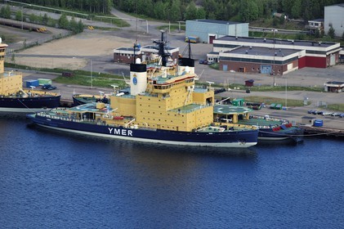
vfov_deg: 5.2
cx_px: 172
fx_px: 2506
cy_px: 114
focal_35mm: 262
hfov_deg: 7.9
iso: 100
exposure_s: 1/1000
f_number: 2.8
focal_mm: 175
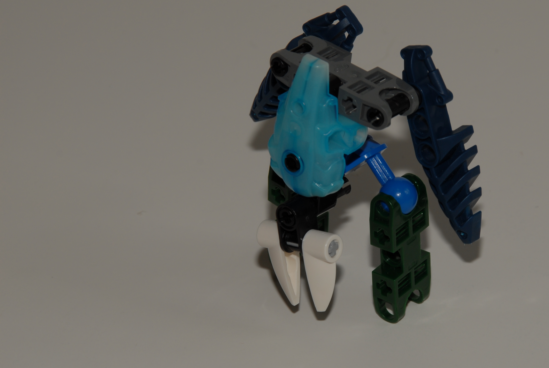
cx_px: 362
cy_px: 169
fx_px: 6107
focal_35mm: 400
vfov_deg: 3.4
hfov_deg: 5.1
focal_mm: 200
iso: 100
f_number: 11
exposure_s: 1/60
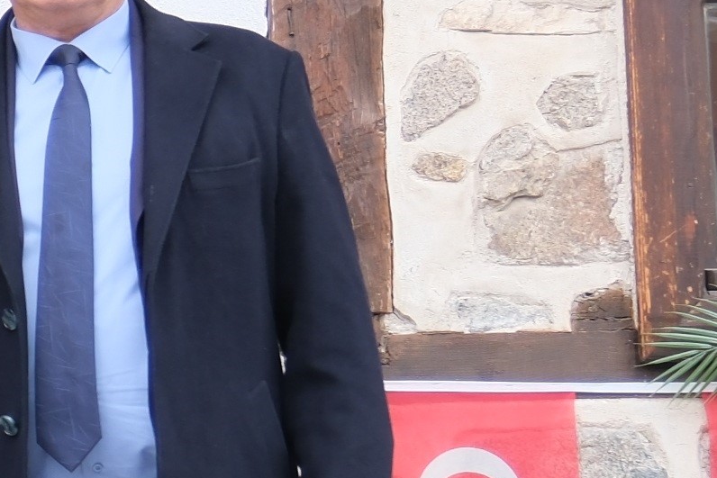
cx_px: -973
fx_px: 3645
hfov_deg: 9.9
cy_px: 369
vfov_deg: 7.5
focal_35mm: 183
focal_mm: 22
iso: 320
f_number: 2.8
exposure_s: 1/200
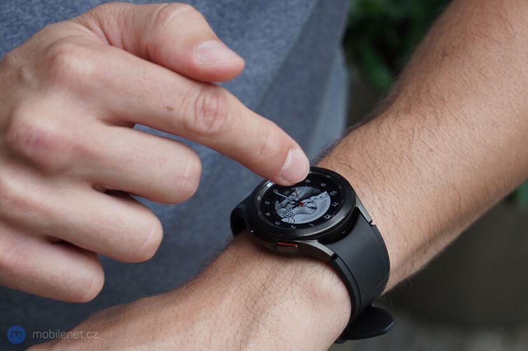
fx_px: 909
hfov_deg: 32.4
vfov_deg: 21.9
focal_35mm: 62
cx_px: 264
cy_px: 176
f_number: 7.1
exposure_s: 1/125
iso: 500
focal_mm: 62
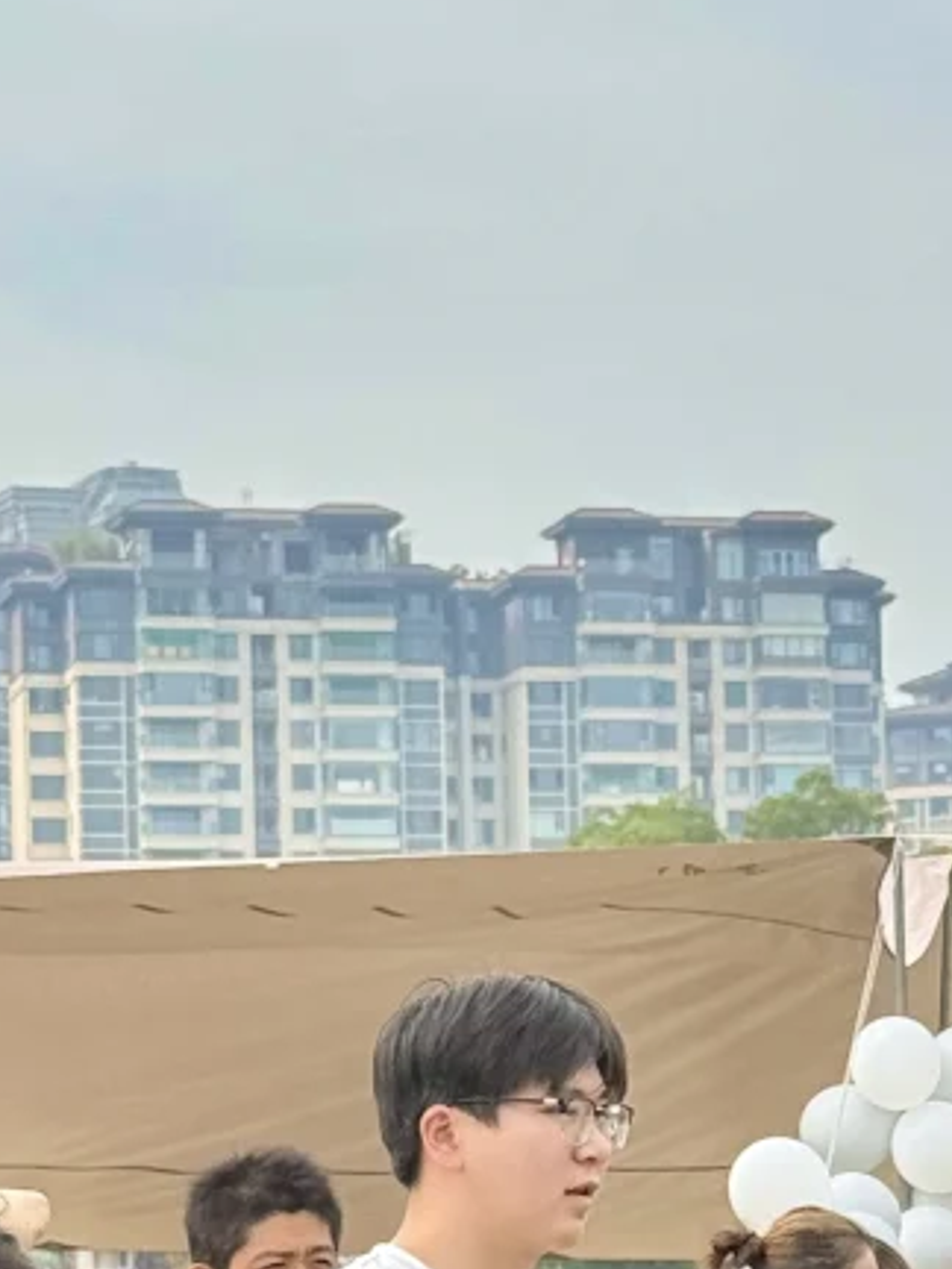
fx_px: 5867
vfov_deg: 12.3
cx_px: 764
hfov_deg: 9.3
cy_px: 1128
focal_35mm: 160
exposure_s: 1/2667
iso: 100
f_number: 1.78
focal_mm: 6.76
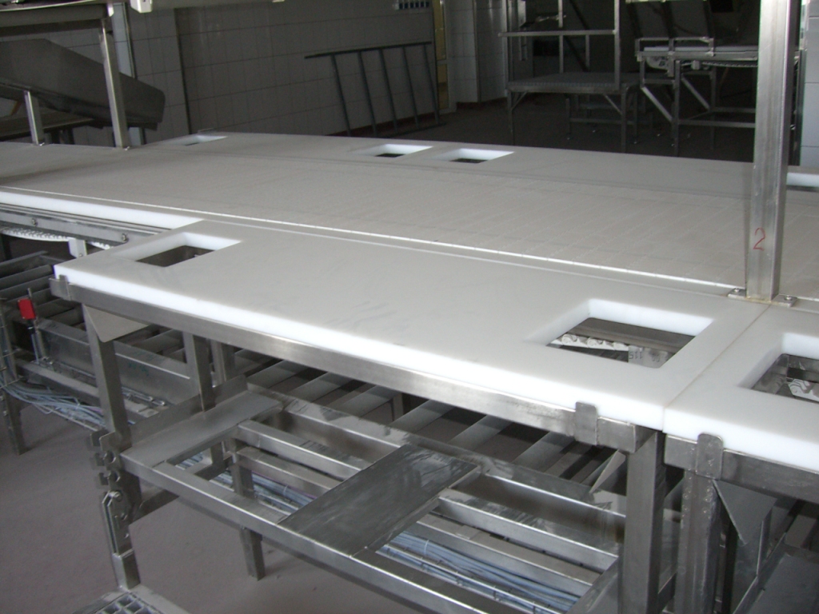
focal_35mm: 38
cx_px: 410
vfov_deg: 37.7
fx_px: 899
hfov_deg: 49.0
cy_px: 307
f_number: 2.7
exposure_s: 1/60
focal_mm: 6.2
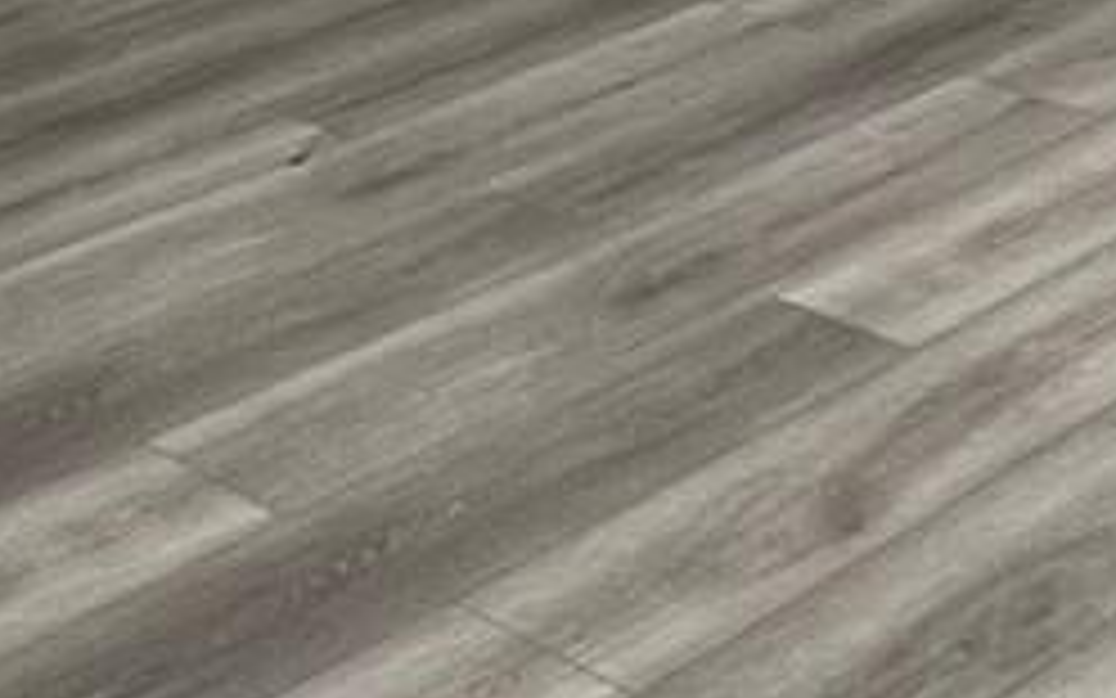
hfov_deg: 23.3
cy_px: -549
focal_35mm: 89
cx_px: 454
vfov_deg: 13.3
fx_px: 2707
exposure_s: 1/120
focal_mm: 1.57
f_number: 1.8
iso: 250
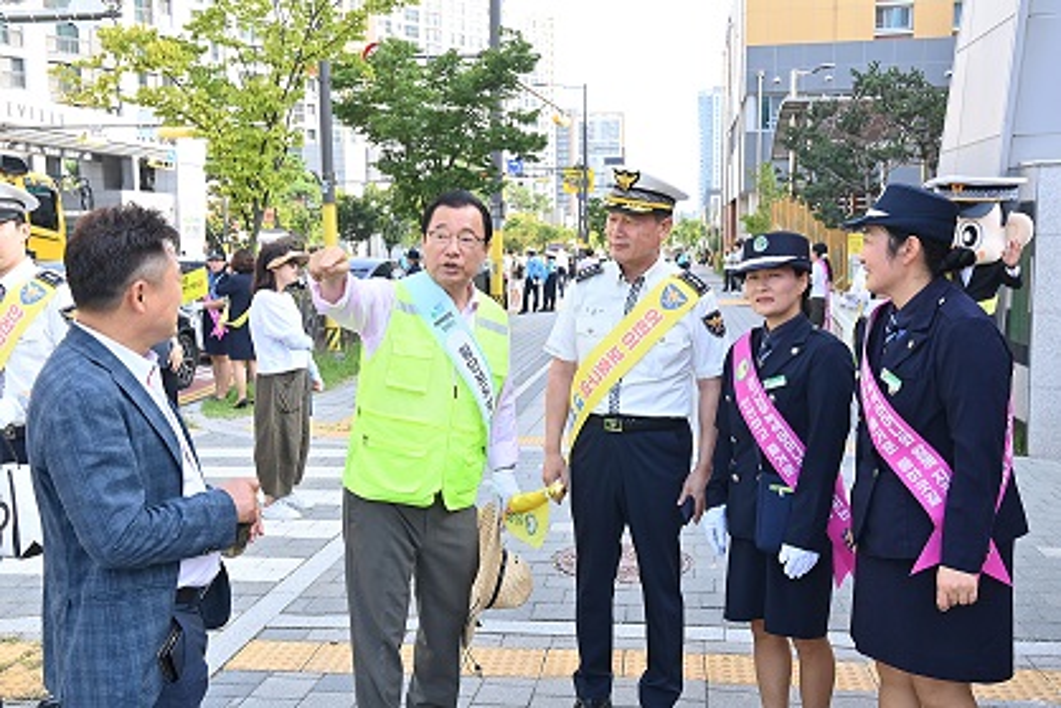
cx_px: 530
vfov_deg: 33.4
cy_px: 354
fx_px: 1179
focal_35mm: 40
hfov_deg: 48.4
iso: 800
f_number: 8
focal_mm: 40
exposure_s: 1/320
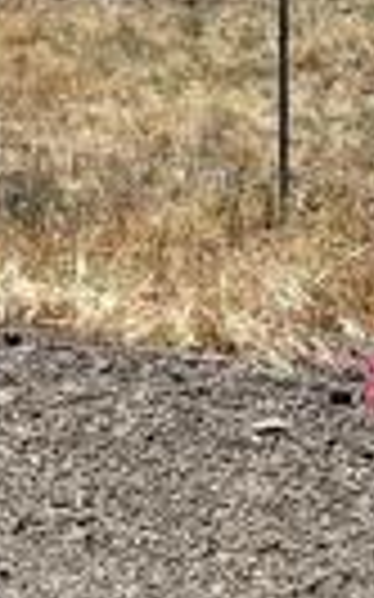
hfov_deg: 9.8
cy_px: -409
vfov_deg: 14.2
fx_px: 2171
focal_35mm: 133
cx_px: 77
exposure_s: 1/6993
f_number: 1.5
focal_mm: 5.7
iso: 50
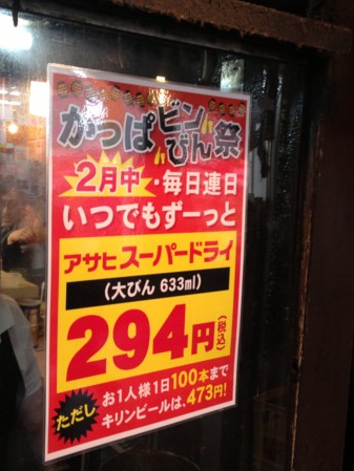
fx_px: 641
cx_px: 149
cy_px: 245
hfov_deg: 30.8
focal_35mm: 47
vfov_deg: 40.4
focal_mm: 4.13
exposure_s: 1/20
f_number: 2.4
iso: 100
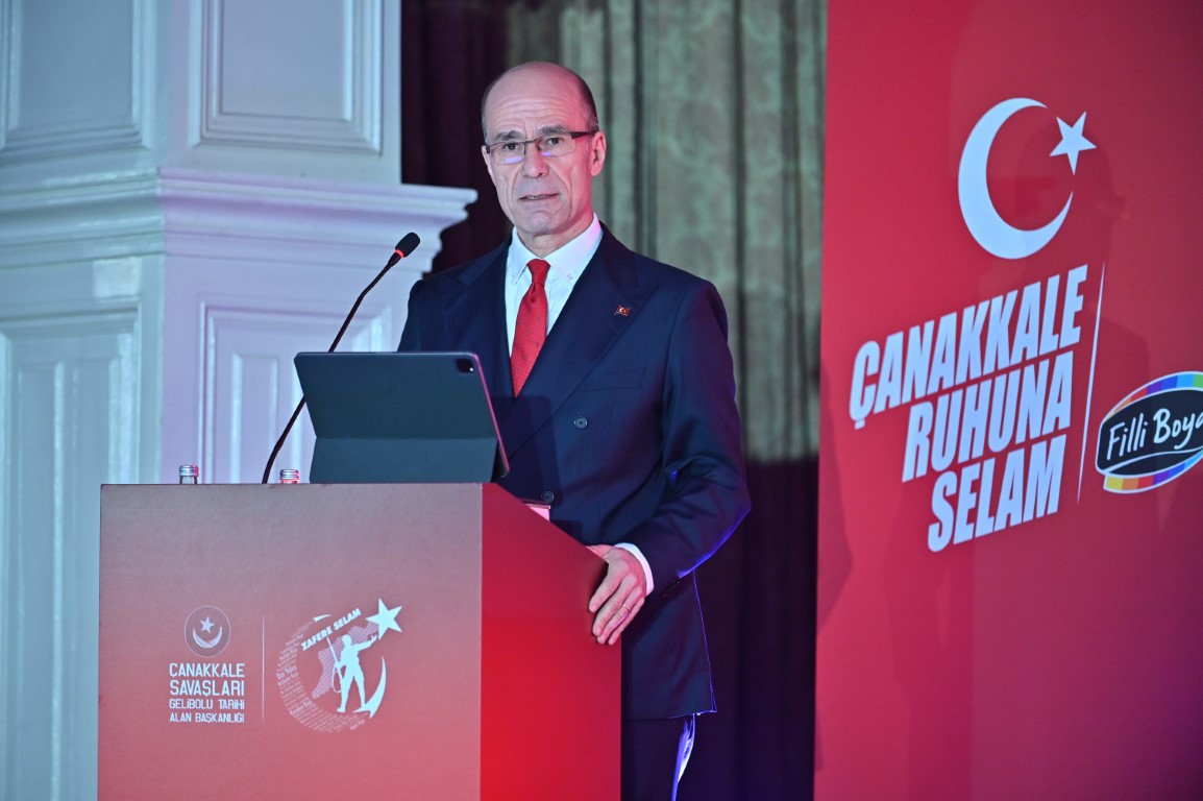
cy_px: 400
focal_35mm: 140
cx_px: 602
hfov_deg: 14.7
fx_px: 4675
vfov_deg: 9.8
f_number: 2.8
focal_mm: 140
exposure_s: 1/250
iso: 2000
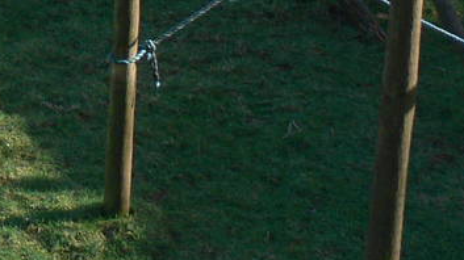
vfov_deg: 6.5
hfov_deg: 11.7
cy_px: -431
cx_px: -315
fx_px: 2127
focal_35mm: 173
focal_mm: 7.4
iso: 80
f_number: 5
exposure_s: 1/125
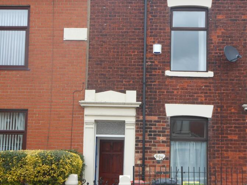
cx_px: 135
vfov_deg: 25.2
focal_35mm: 58
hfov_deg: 33.2
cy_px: 112
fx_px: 414
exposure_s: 1/100
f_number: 3.6
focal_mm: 6.8
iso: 80
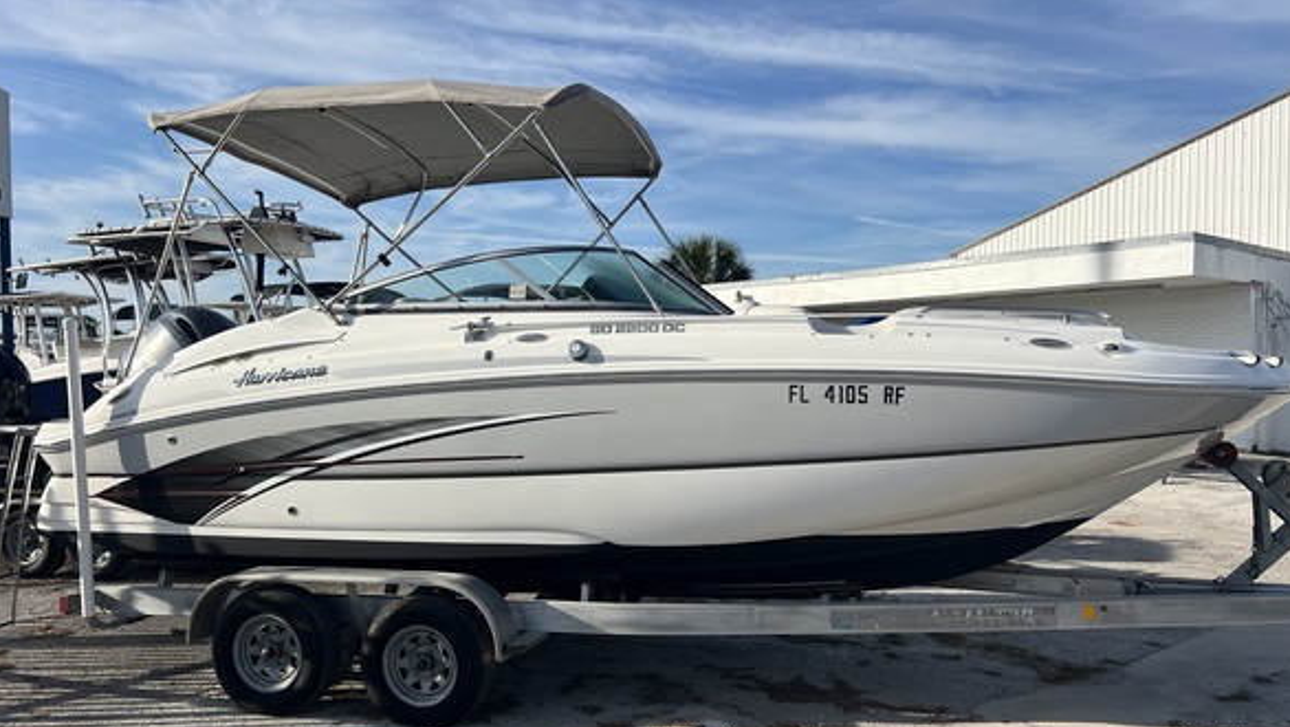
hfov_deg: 66.1
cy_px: 405
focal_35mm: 29
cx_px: 641
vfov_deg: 40.2
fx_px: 992
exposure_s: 1/5882
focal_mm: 5.7
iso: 50
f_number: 1.5
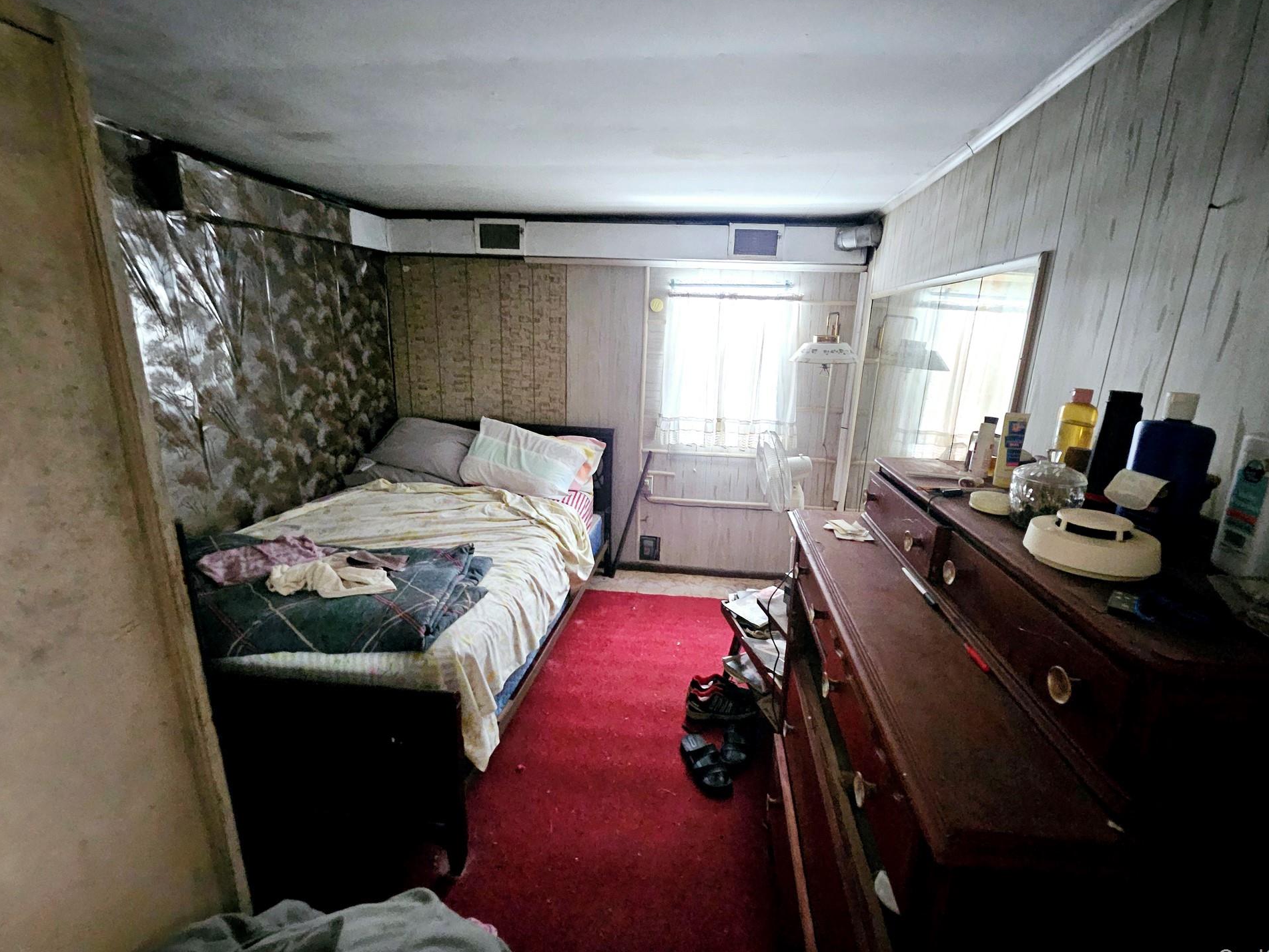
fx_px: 513
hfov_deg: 102.0
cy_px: 461
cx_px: 671
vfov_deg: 85.6
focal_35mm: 14
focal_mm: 1.7
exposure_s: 1/30
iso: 640
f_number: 2.2
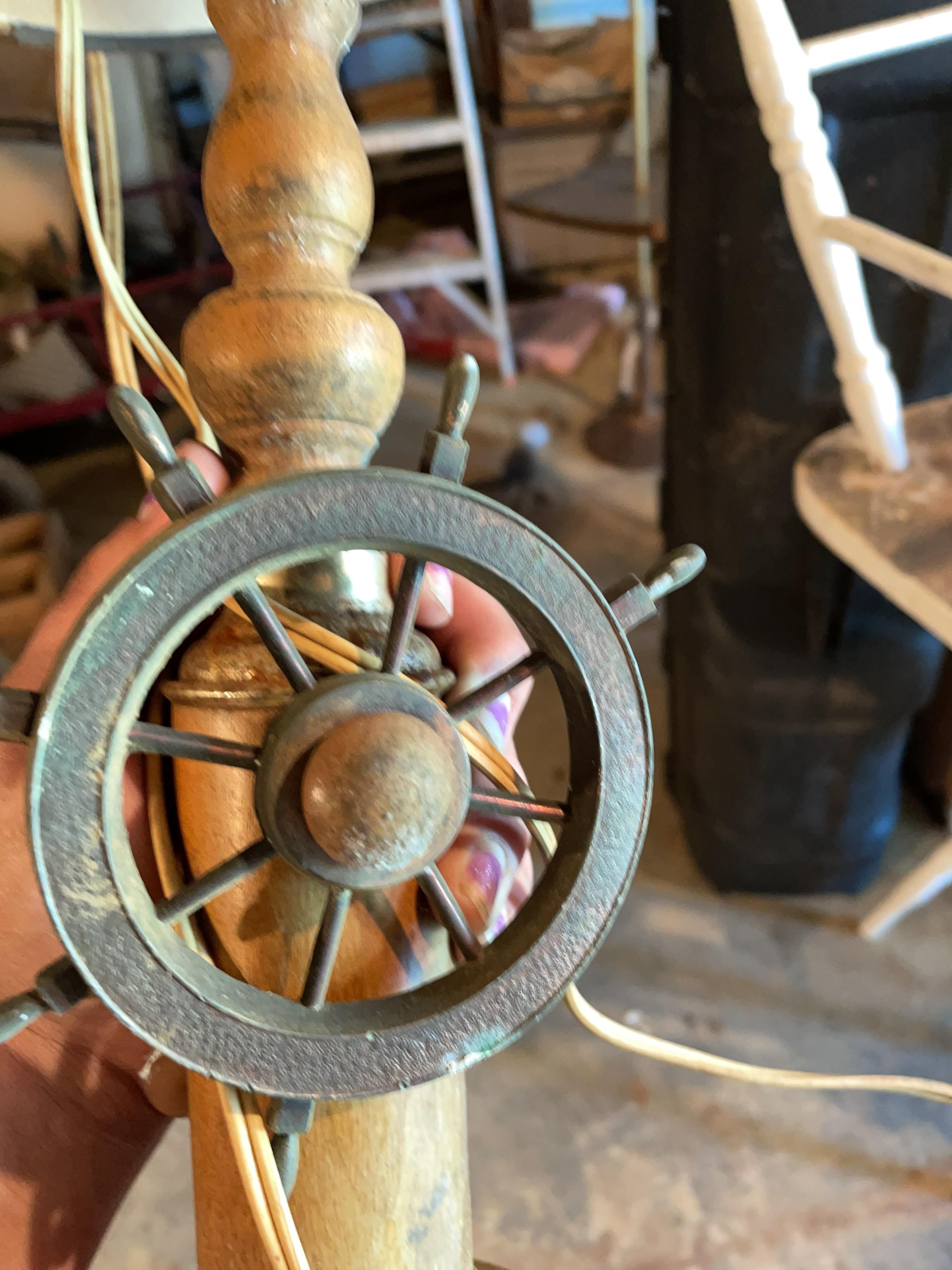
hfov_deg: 44.2
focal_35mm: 32
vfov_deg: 56.8
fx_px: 1173
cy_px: 635
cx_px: 476
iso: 320
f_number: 1.6
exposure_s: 1/15
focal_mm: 4.2
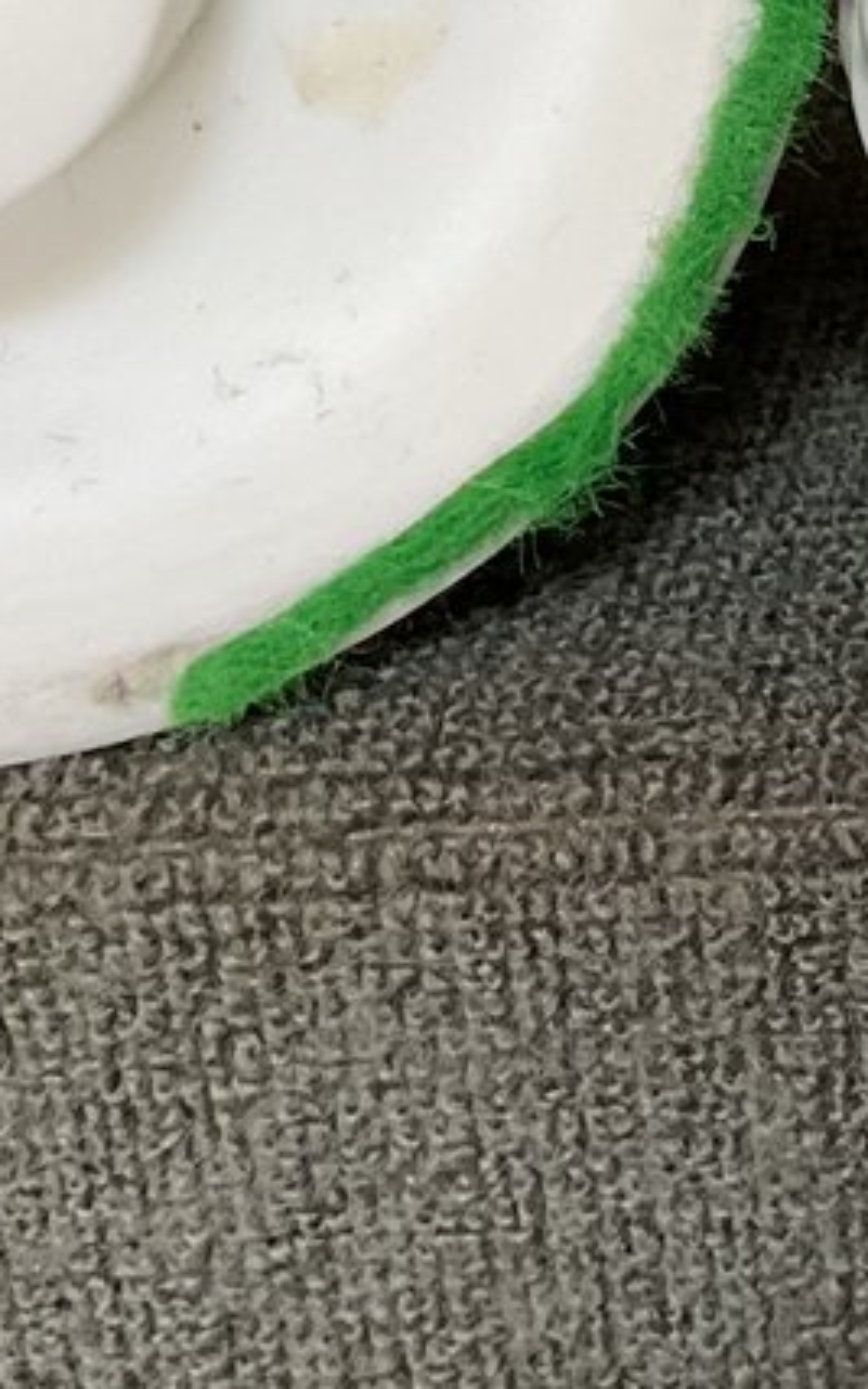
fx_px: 4124
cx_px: 1751
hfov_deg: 10.9
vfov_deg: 18.3
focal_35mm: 109
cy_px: -187
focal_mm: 3
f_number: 1.8
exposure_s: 1/60
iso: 50
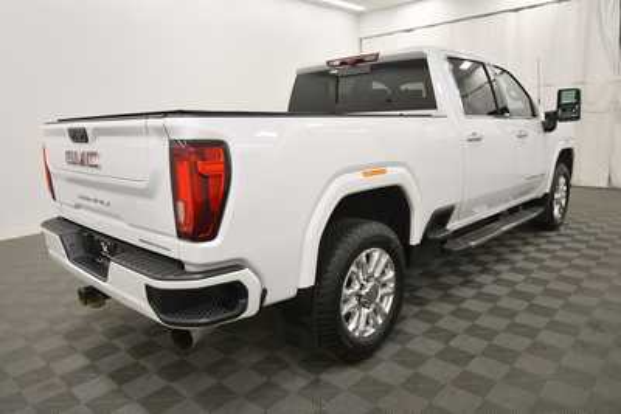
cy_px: 207
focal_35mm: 25
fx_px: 431
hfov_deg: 71.5
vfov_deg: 51.3
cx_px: 310
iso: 800
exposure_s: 1/200
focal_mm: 17
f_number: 5.3
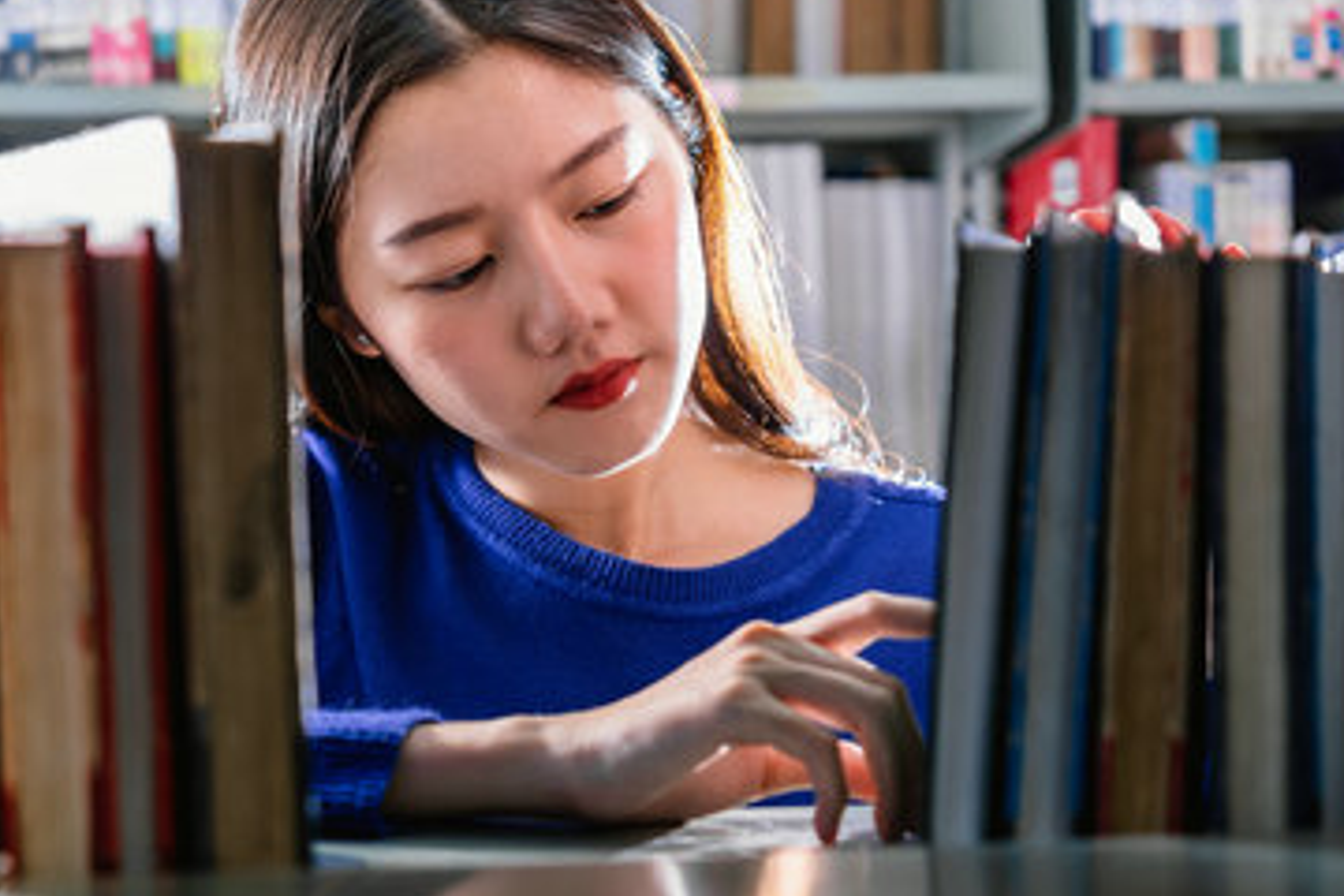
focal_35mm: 80
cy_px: 444
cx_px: 627
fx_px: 2986
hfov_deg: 25.4
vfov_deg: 17.1
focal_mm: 64
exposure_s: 1/100
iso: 200
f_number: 4
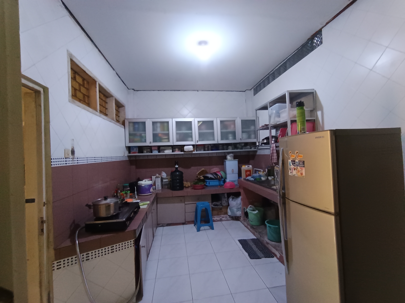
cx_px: 202
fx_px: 187
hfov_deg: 94.5
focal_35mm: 16
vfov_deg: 78.1
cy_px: 152
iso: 742
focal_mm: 1.65
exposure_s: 1/16.7
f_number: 2.2
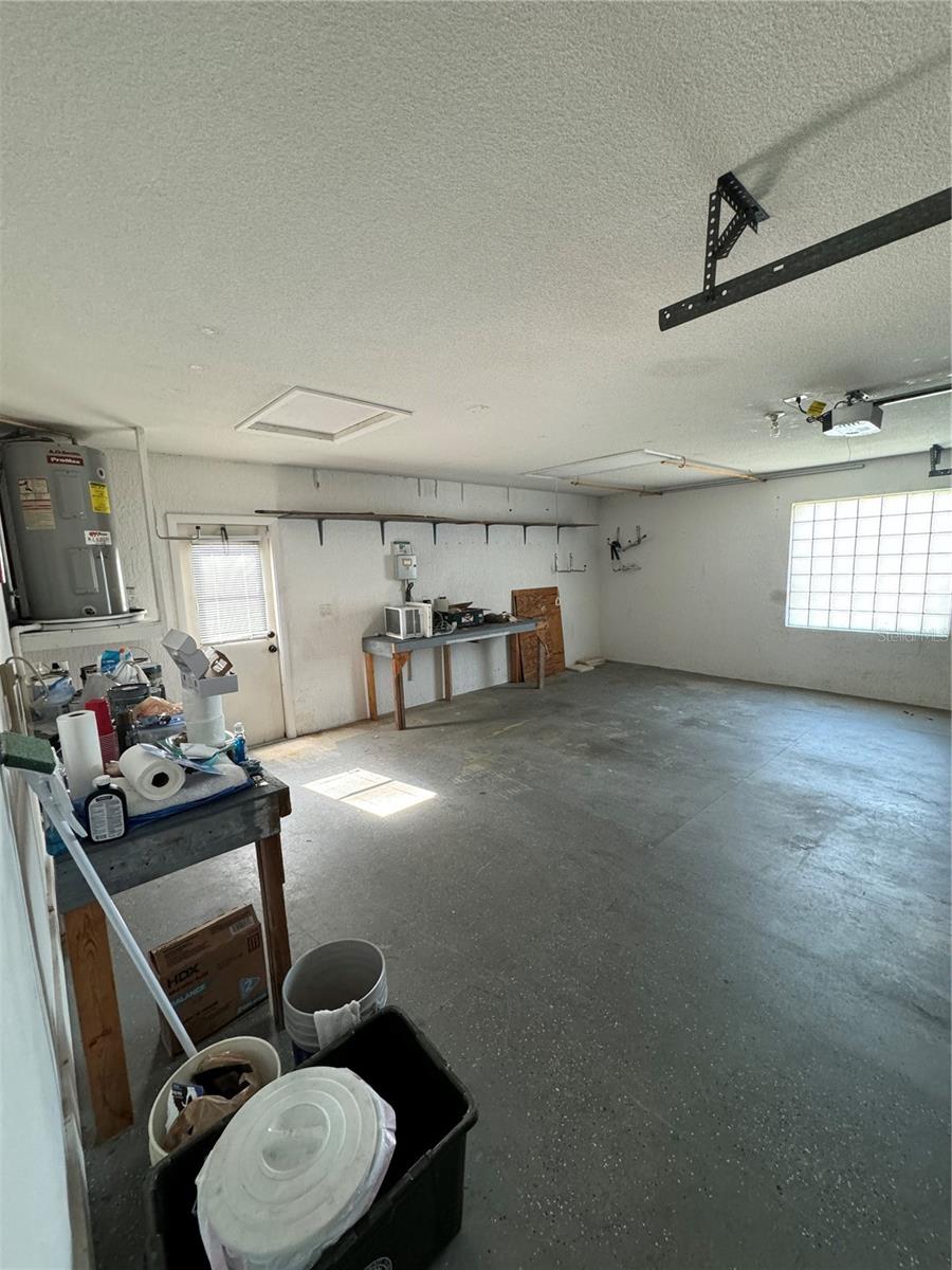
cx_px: 476
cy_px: 635
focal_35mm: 14
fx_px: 513
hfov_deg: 85.7
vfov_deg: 102.1
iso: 320
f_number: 2.2
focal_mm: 2.22
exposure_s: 1/60
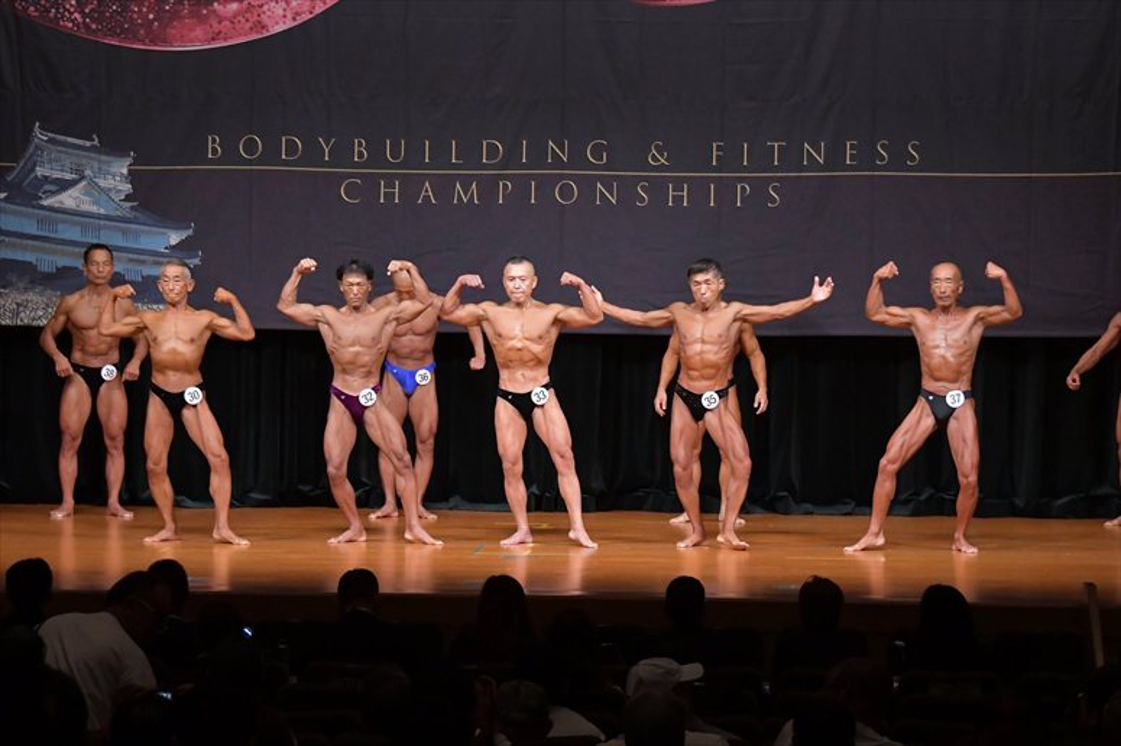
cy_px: 373
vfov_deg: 10.2
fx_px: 4202
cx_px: 560
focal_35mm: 135
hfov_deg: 15.2
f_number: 5.6
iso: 5000
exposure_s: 1/400
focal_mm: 90
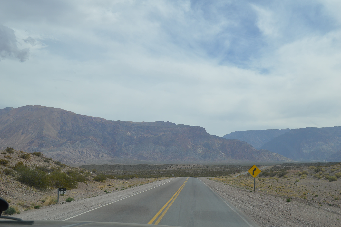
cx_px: 170
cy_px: 114
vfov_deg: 36.8
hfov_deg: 53.2
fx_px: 341
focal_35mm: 36
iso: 100
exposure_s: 1/320
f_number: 9
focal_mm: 24
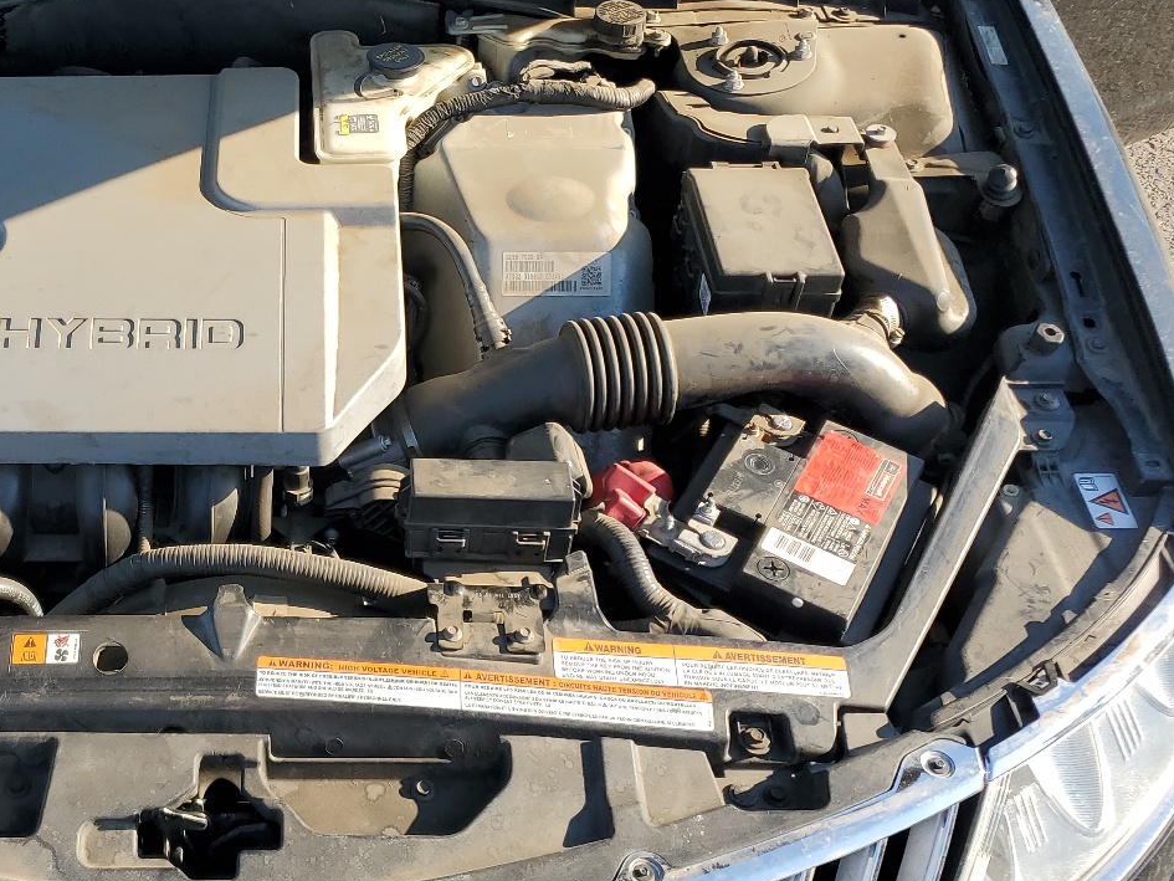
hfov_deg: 41.3
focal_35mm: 44
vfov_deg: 32.9
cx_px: 255
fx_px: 1492
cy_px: 439
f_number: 1.5
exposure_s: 1/1111
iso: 50
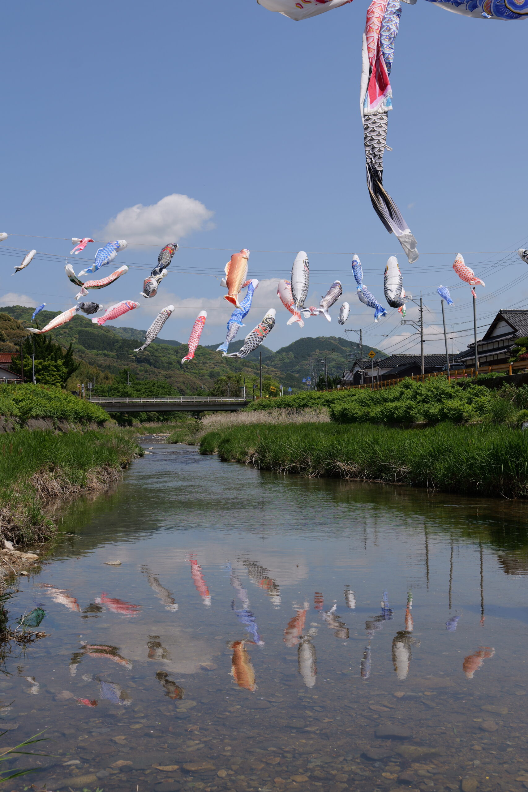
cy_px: 396
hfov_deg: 29.2
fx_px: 1012
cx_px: 264
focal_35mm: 46
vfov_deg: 42.7
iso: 100
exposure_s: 1/400
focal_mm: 46
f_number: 8
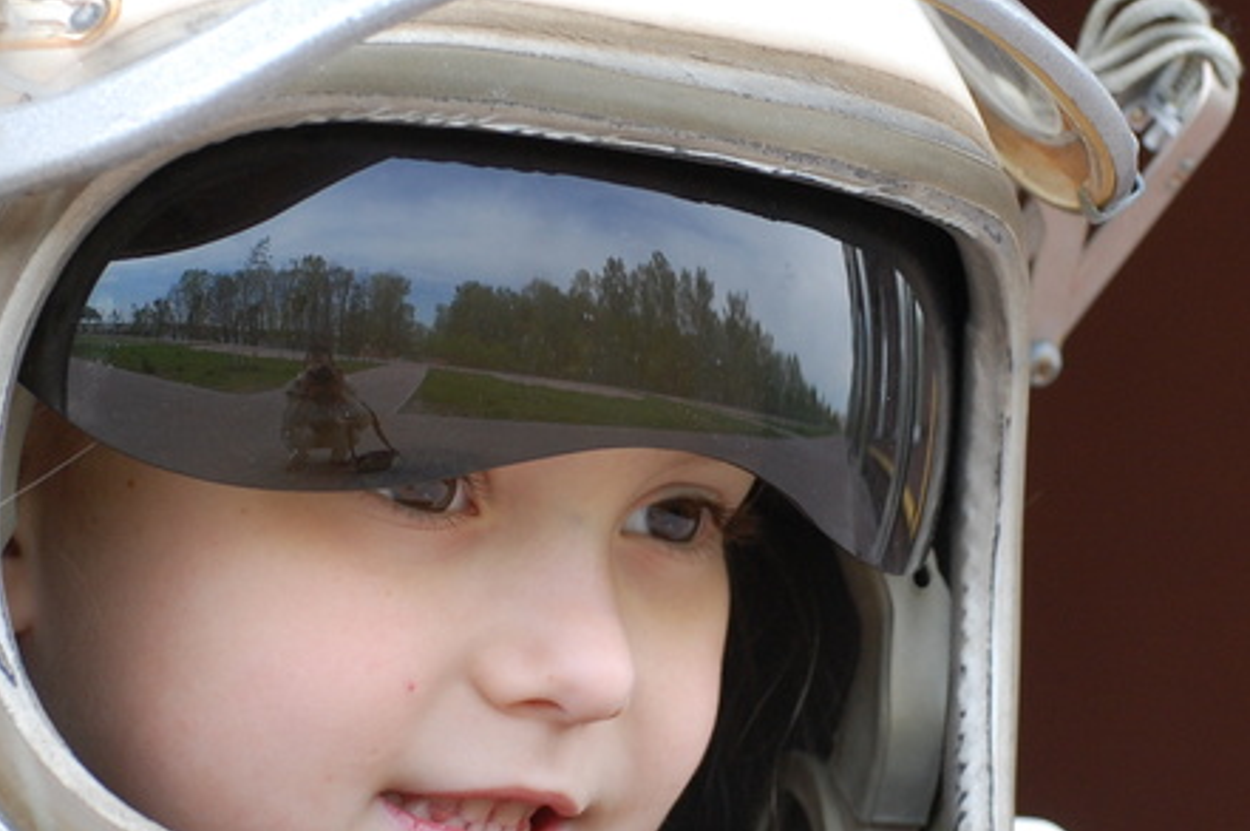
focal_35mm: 275
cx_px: 561
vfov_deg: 5.0
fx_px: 9537
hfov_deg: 7.5
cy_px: 387
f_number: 4.8
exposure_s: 1/320
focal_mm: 95
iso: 400
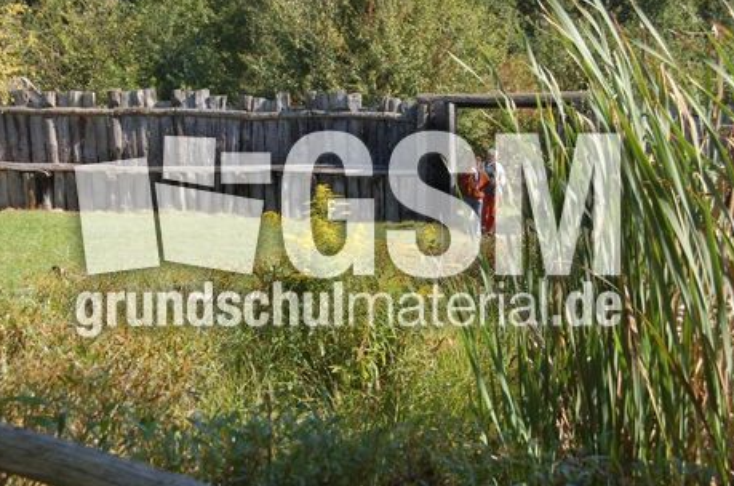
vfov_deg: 20.2
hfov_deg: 30.1
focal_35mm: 67
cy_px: 233
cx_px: 349
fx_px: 1363
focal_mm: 40
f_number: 7.1
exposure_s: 1/200
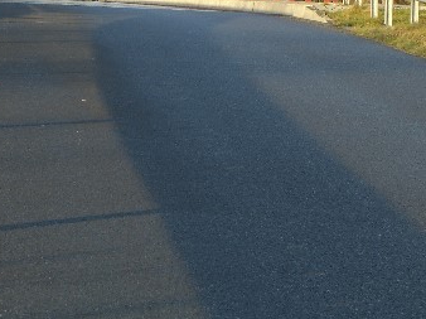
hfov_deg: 9.6
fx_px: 2546
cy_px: 45
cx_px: 127
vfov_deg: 7.2
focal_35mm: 207
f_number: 5.1
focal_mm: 23.7
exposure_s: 1/100
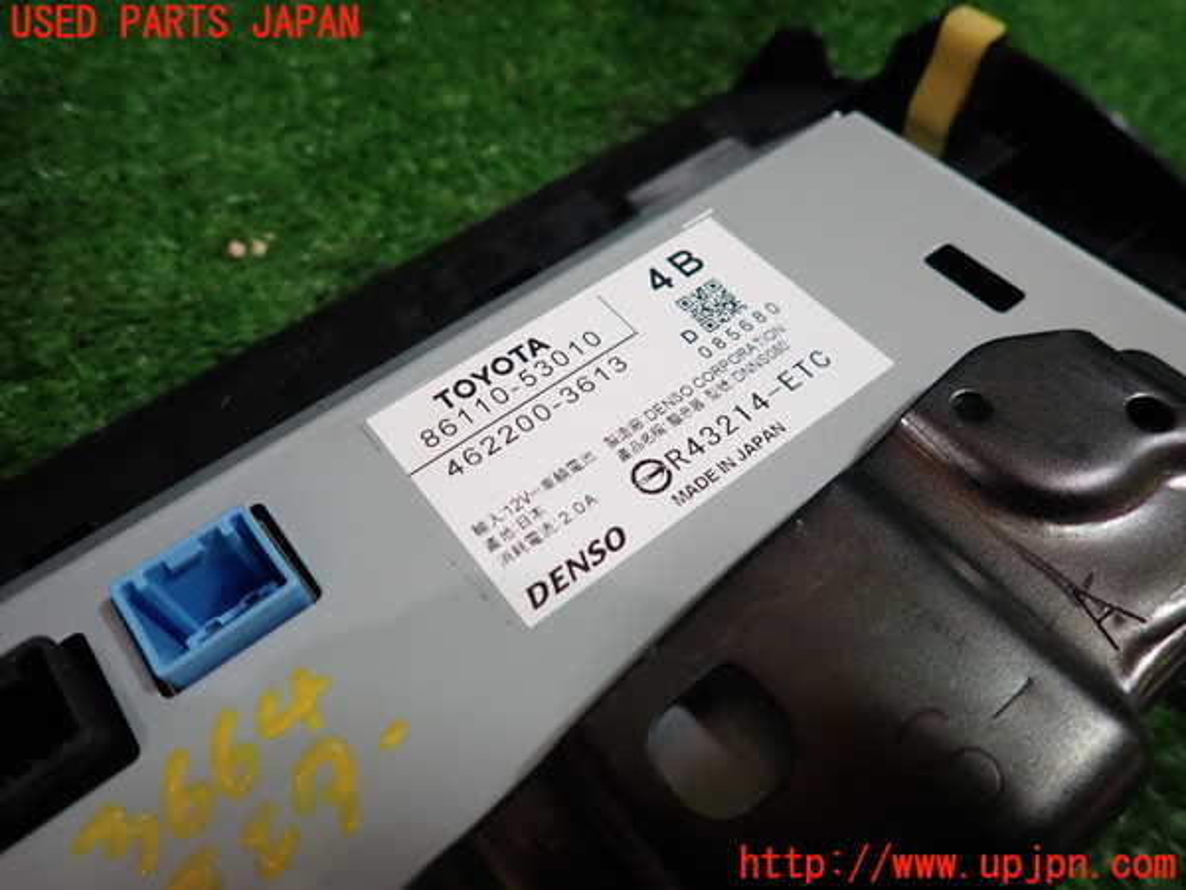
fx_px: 857
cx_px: 593
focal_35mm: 25
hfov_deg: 69.4
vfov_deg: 54.9
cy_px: 445
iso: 160
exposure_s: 1/60
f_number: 2
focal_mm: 4.5
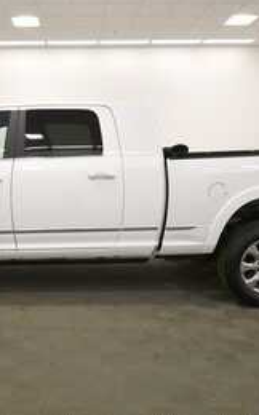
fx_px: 374
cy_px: 205
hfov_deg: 37.6
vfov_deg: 58.2
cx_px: 75
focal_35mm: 33
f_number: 5
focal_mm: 14
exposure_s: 1/250
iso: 720
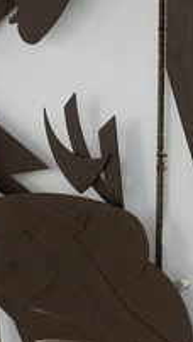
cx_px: -29
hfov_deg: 6.1
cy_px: 135
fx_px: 1788
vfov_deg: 10.9
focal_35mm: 197
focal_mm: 17.7
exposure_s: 1/80
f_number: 3.5
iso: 200
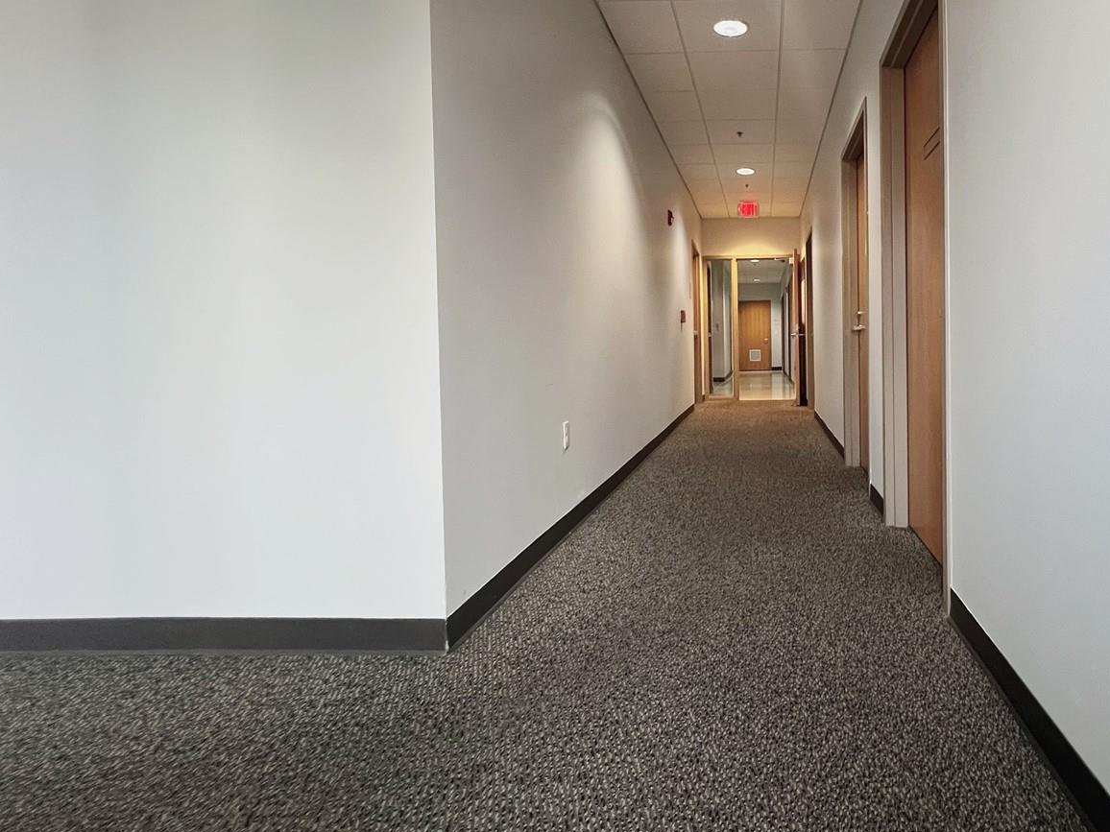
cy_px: 361
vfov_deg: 71.3
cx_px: 753
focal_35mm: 18
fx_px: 577
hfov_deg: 84.3
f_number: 1.8
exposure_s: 1/60
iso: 400
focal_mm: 1.57
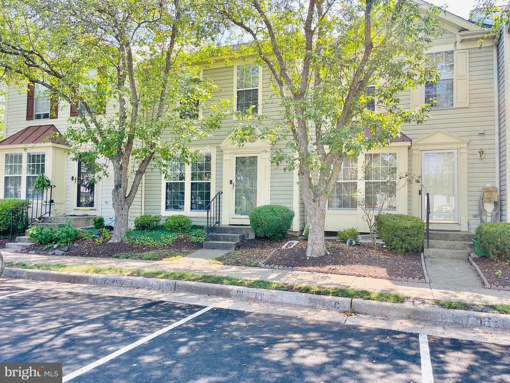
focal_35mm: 26
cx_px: 255
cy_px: 192
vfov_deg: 53.1
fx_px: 383
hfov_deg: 67.3
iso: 32
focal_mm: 5.1
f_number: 1.6
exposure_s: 1/486
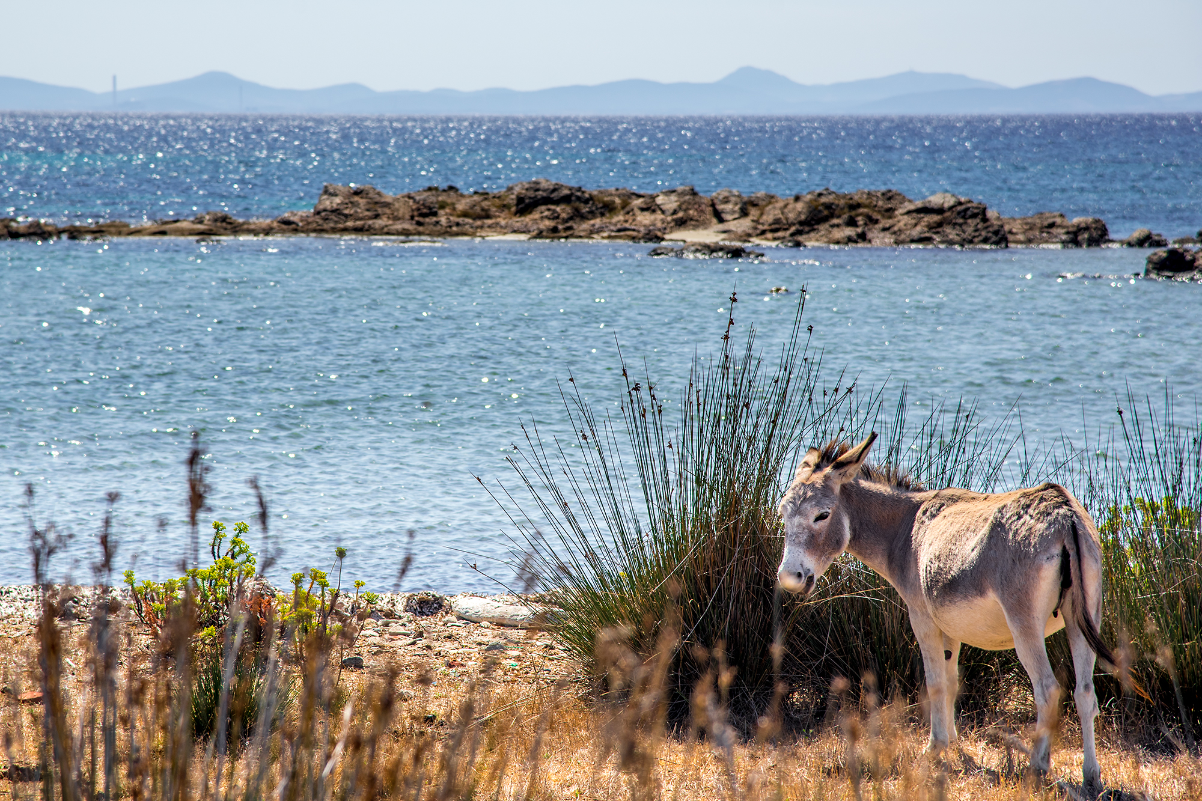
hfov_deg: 17.1
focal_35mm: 120
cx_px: 601
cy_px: 400
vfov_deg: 11.4
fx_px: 4006
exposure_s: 1/500
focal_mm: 120
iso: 100
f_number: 6.3
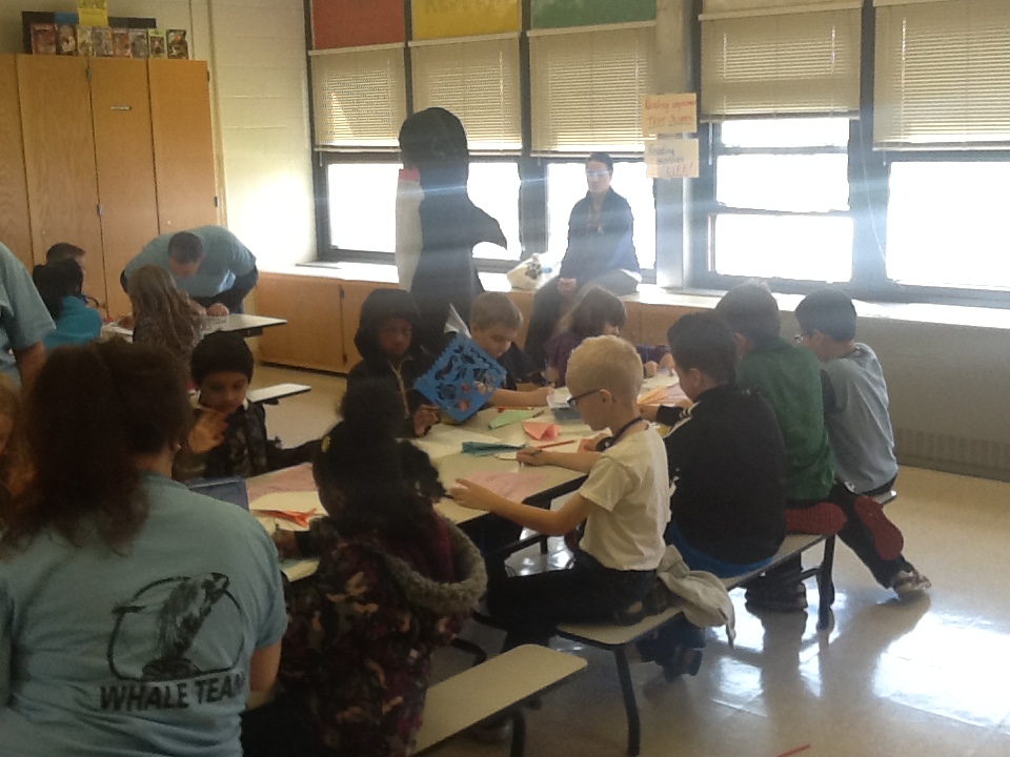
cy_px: 378
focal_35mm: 44
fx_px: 1284
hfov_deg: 42.9
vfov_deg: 32.9
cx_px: 505
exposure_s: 1/60
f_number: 2.4
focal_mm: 2.03
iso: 40
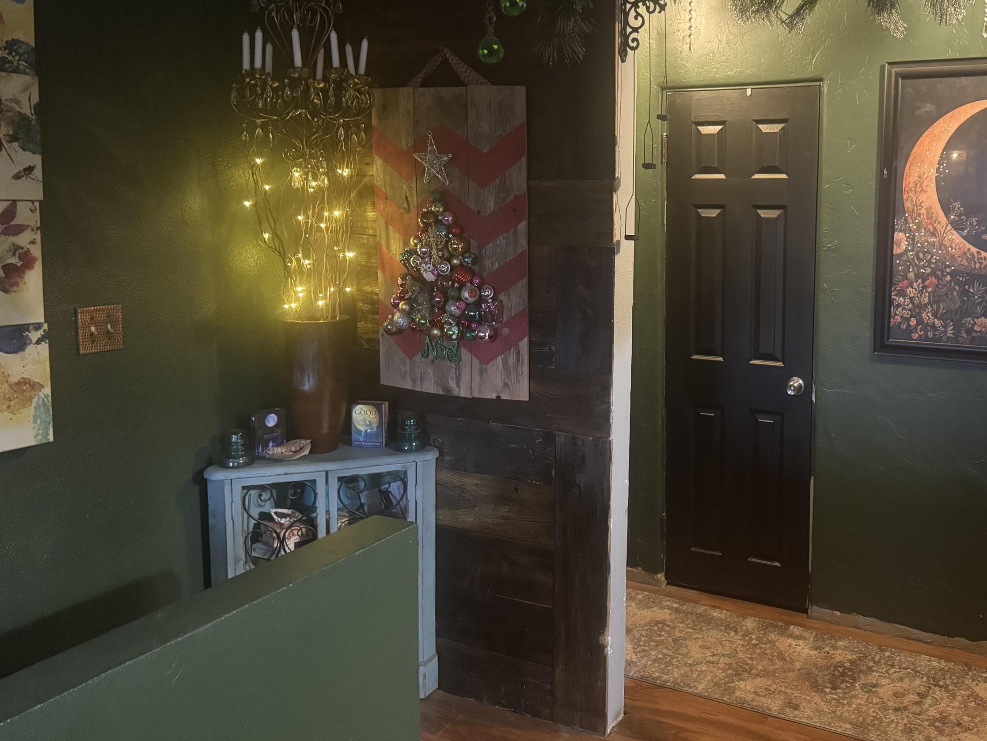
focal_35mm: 33
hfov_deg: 54.1
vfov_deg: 42.8
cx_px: 667
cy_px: 305
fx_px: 941
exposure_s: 1/30
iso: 1250
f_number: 1.78
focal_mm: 6.76
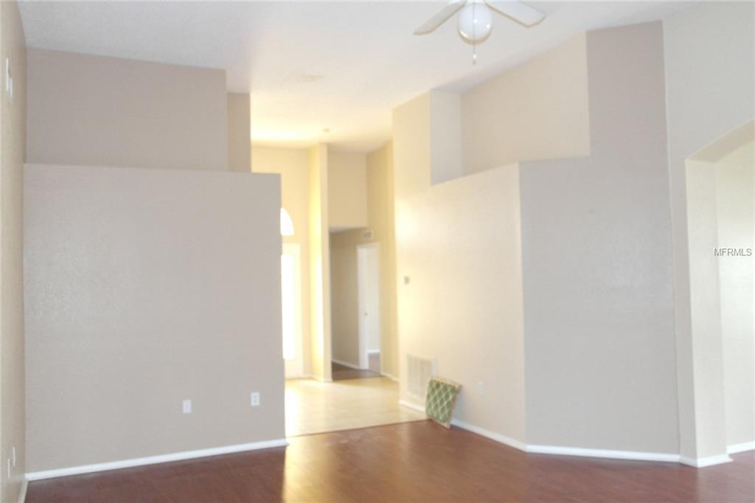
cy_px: 252
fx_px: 629
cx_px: 378
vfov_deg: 43.6
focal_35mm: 30
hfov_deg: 61.9
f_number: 3.5
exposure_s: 1/40
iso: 400
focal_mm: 20
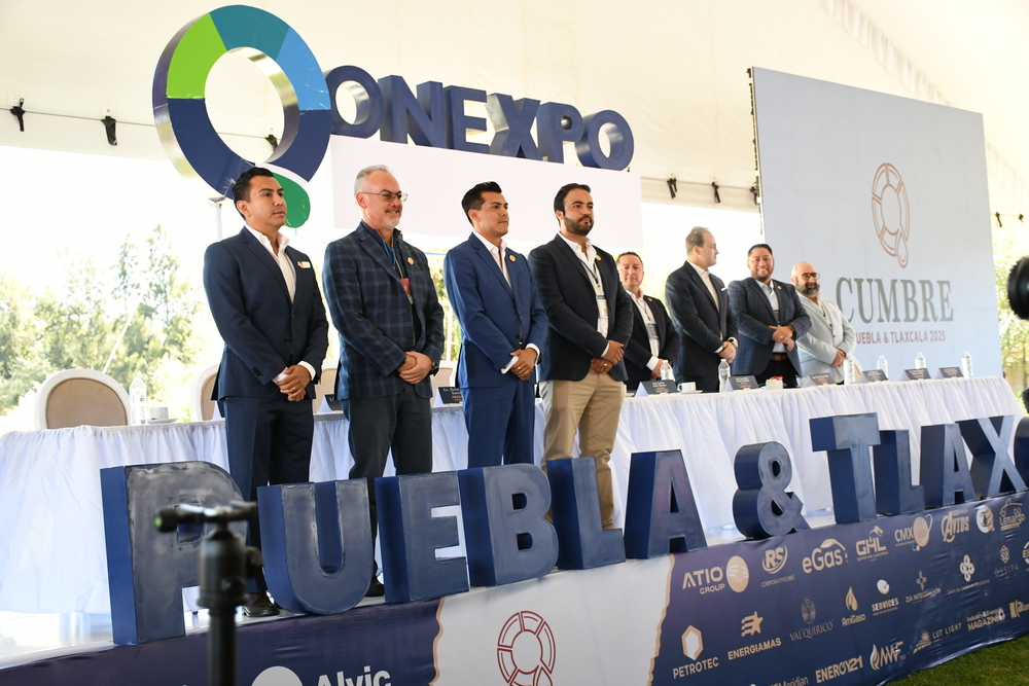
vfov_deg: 28.1
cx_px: 514
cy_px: 343
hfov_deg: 41.1
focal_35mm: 48
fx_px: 1372
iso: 1000
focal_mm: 32
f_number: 4
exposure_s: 1/250
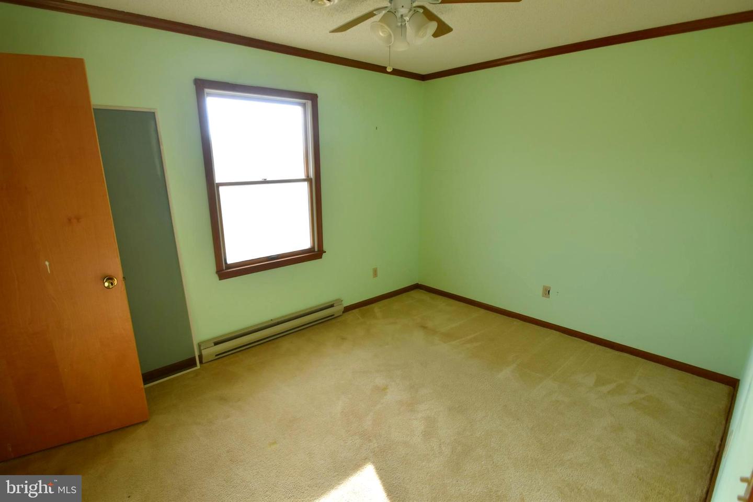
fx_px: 361
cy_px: 251
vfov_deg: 69.7
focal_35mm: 17
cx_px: 376
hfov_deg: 92.4
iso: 400
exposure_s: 1/160
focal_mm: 11.5
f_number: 6.3
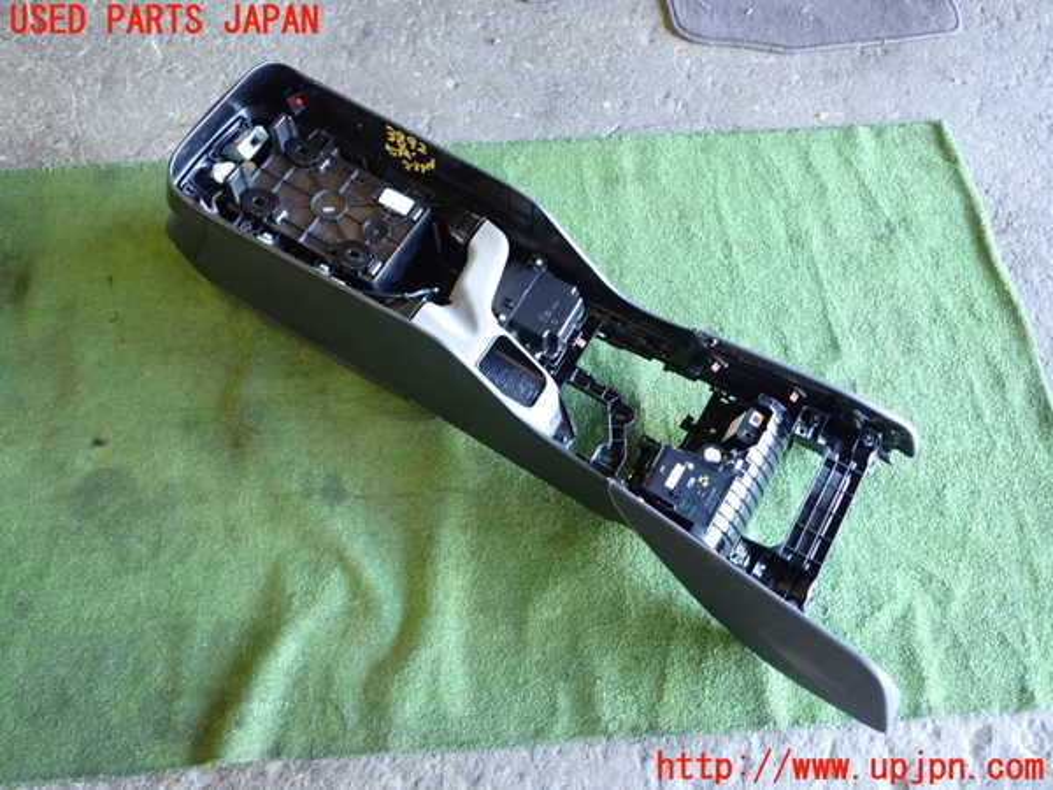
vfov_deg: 46.8
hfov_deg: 60.0
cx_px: 526
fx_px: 913
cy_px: 395
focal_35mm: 30
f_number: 2.3
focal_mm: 5.4
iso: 320
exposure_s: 1/30
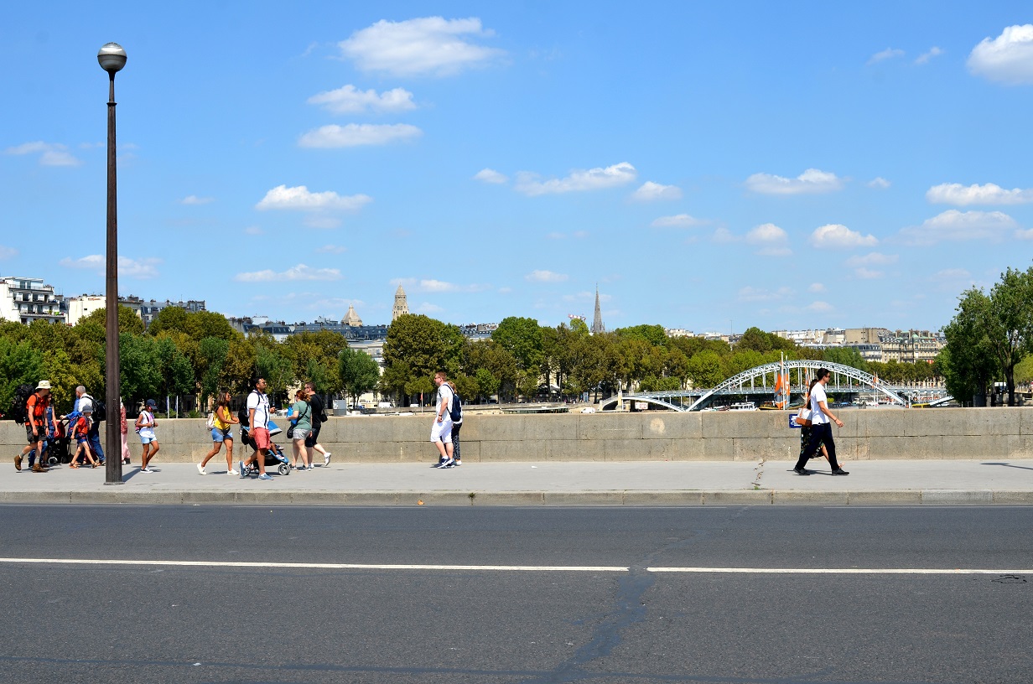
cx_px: 516
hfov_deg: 37.9
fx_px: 1503
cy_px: 342
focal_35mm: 52
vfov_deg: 25.6
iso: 100
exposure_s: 1/250
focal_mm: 35
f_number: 8
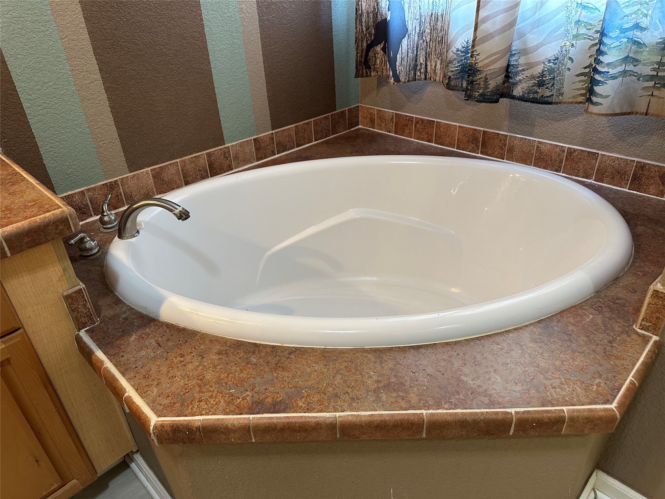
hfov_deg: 71.6
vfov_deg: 56.8
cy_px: 250
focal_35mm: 24
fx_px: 461
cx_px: 332
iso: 250
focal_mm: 6.86
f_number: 1.78
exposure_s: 1/60
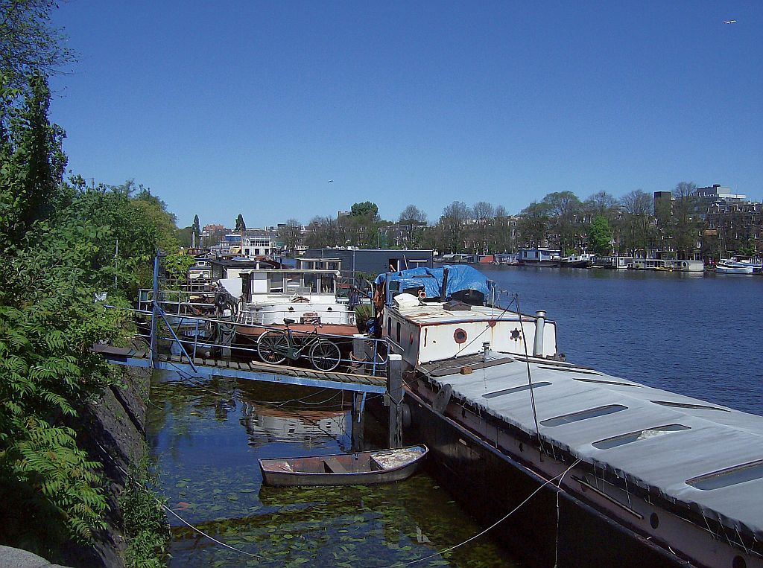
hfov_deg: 51.5
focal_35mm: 36
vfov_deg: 39.5
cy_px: 284
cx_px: 382
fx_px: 792
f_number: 4.7
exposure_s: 1/1299
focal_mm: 6
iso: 100
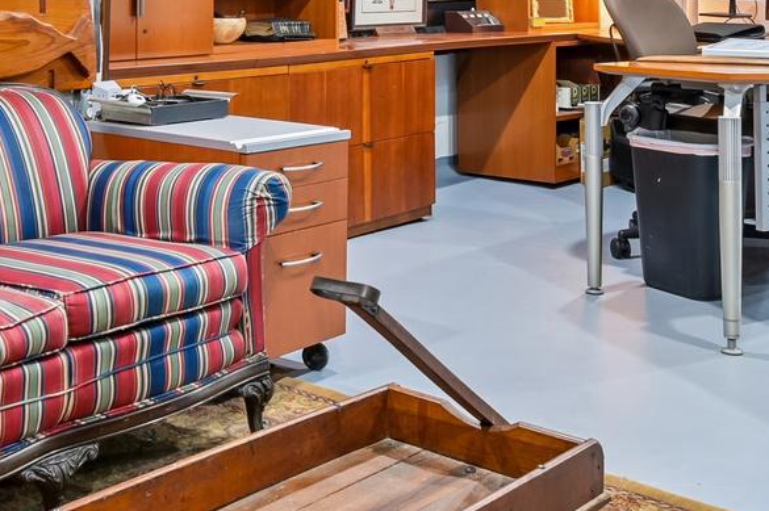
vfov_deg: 23.1
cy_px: -13
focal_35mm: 56
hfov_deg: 35.4
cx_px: 283
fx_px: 1195
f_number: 8
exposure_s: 1/1.25
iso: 160
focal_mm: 16
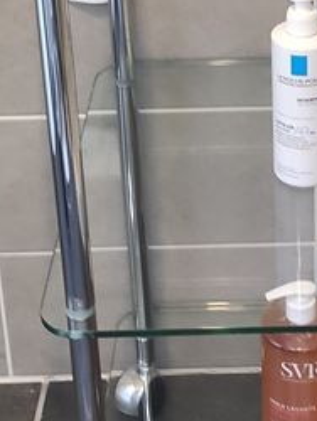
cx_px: 295
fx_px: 1268
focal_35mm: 104
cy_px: -54
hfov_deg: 14.1
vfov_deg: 18.1
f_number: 1.75
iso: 1500
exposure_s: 1/33
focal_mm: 4.77
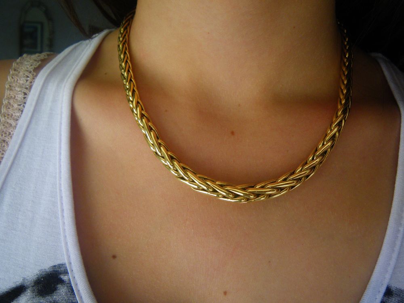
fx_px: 327
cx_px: 202
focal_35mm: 28
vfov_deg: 49.7
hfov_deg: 63.4
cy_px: 152
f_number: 3.5
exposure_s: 1/50
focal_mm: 5
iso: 160
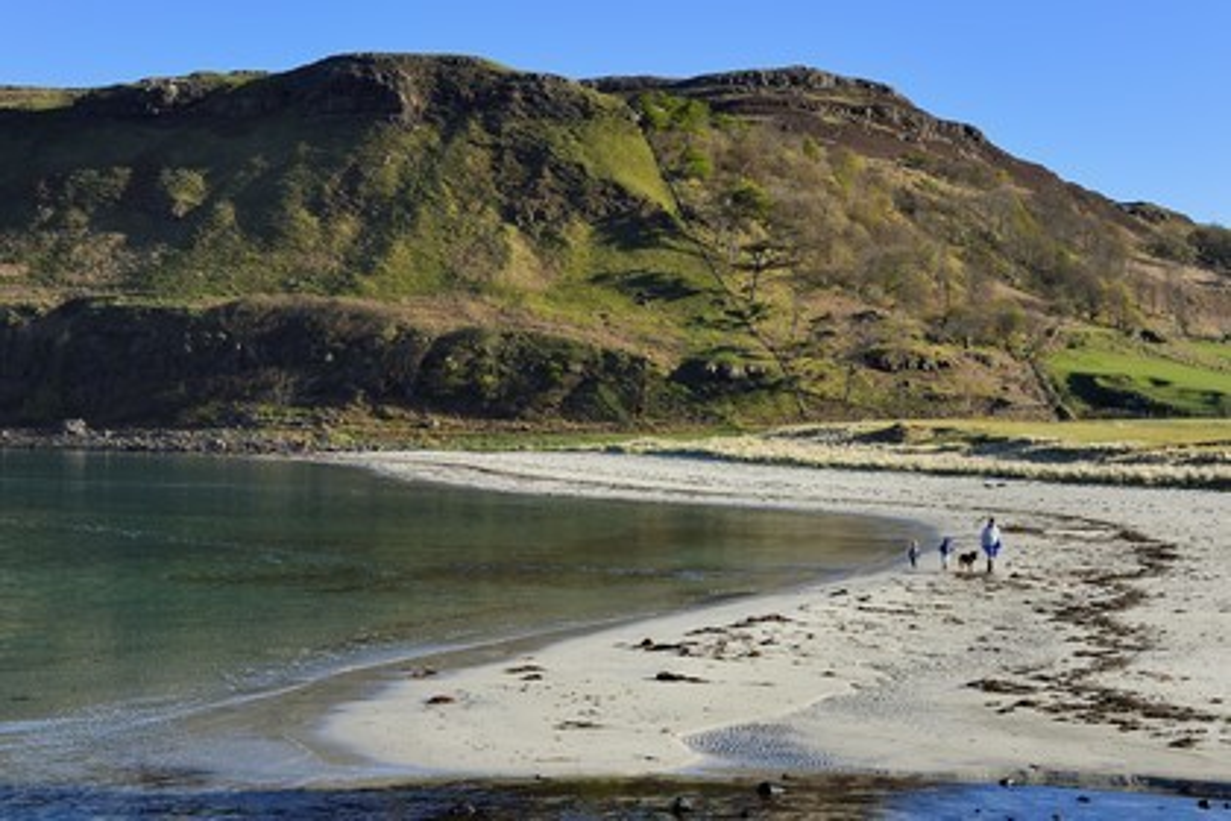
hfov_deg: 28.8
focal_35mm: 70
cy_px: 410
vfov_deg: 19.5
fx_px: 2393
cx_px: 616
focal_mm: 70
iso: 200
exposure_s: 1/250
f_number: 9
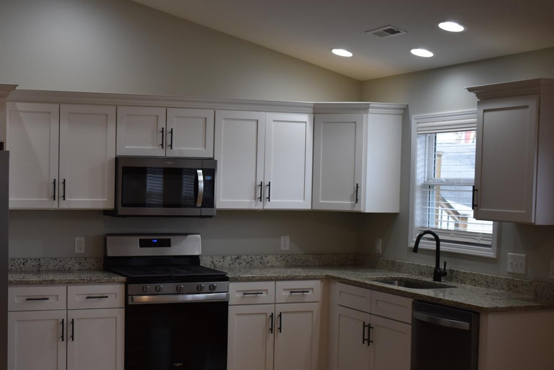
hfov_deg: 35.0
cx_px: 147
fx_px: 862
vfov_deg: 24.2
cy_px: 224
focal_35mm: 56
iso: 400
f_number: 4.5
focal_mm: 24
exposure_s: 1/80
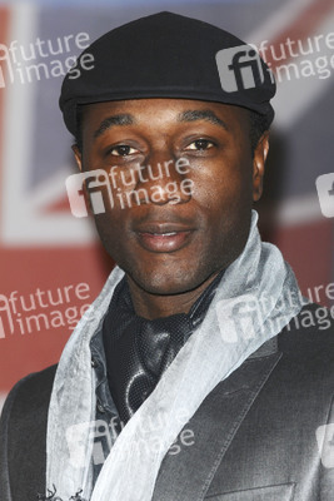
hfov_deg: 5.9
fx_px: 3233
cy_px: 250
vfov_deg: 8.9
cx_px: 167
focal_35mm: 232
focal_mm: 155
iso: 320
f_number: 4.5
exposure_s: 1/160
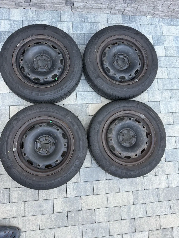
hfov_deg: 56.8
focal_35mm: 24
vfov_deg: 71.6
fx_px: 166
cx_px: 90
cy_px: 119
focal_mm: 6.76
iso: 160
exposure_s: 1/121
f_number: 1.78
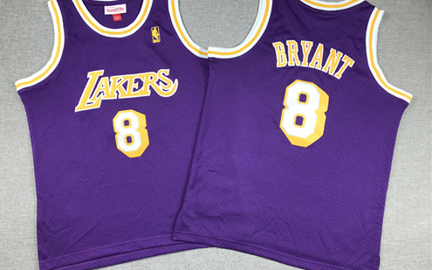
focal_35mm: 30
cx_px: 215
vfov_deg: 41.8
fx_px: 353
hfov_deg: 62.9
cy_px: 129
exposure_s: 1/50
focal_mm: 3.99
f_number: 1.8
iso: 25
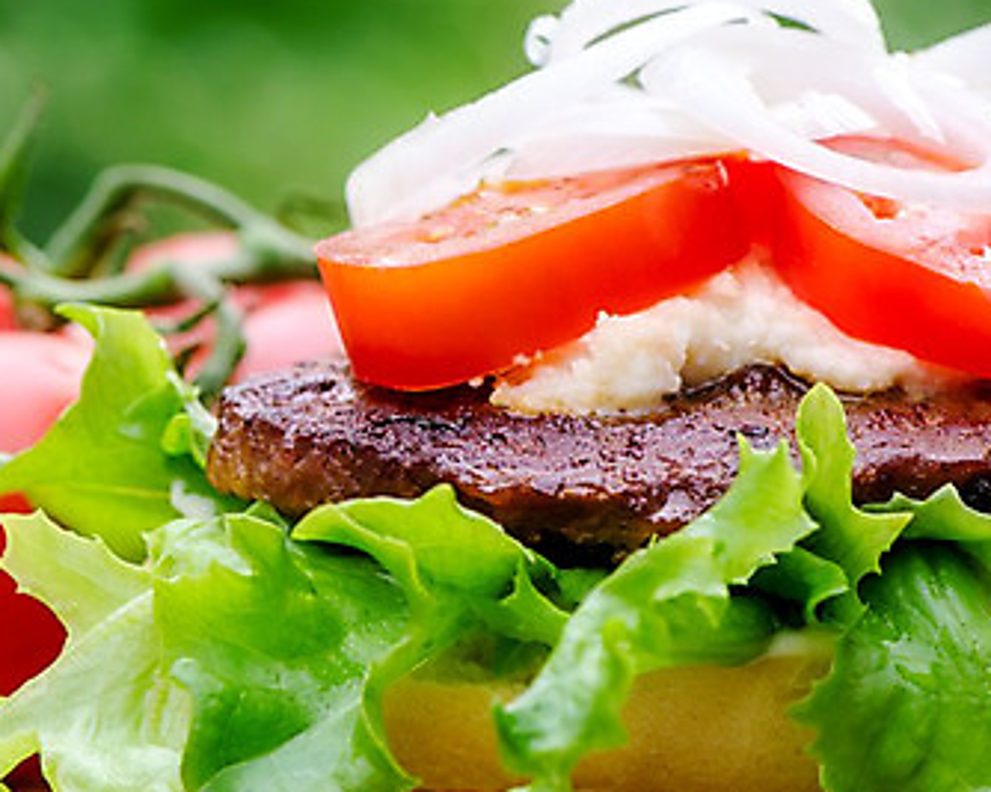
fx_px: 7824
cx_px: 430
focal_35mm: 267
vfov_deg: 5.8
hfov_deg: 7.2
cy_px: 314
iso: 100
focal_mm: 105
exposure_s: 1/30
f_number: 9
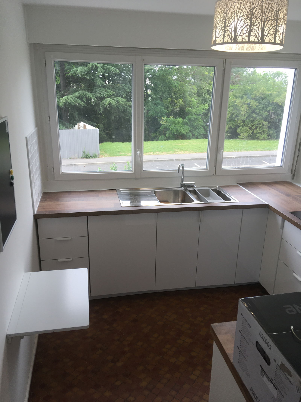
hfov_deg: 48.2
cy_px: 201
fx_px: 336
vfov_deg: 61.7
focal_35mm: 29
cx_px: 150
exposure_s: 1/110
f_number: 2.2
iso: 25
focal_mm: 4.15
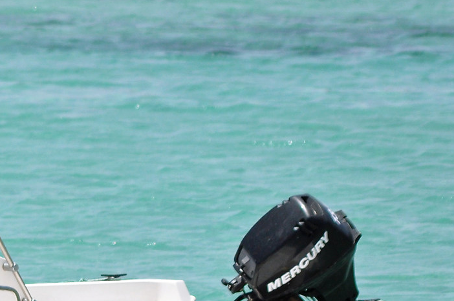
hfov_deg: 2.4
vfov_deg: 1.6
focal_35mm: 872
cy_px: 367
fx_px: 10982
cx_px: -41
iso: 400
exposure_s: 1/3200
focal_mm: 170
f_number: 4.5
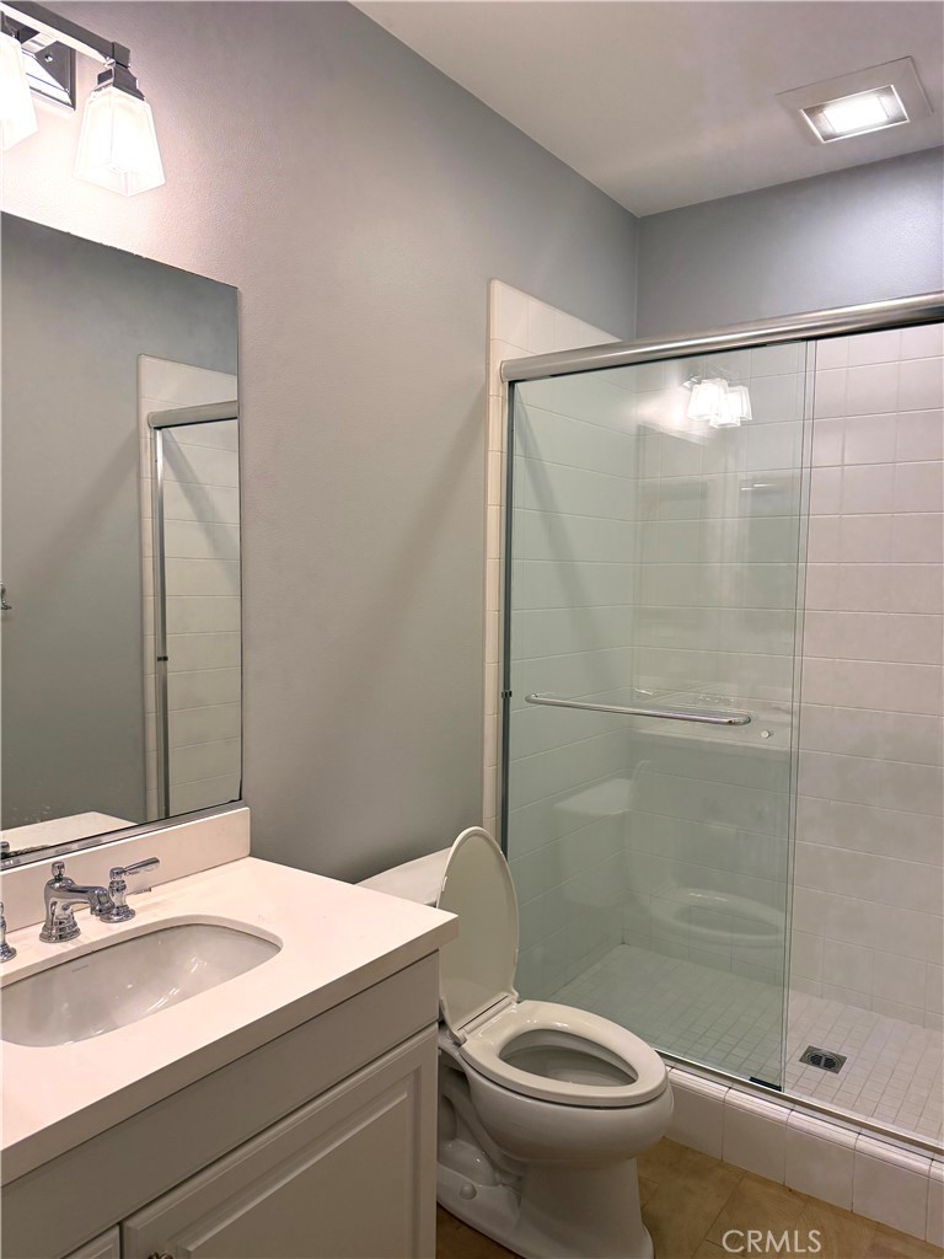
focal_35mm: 24
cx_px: 472
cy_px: 630
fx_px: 873
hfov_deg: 56.8
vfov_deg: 71.6
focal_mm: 6.76
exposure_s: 1/129
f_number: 1.78
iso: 200
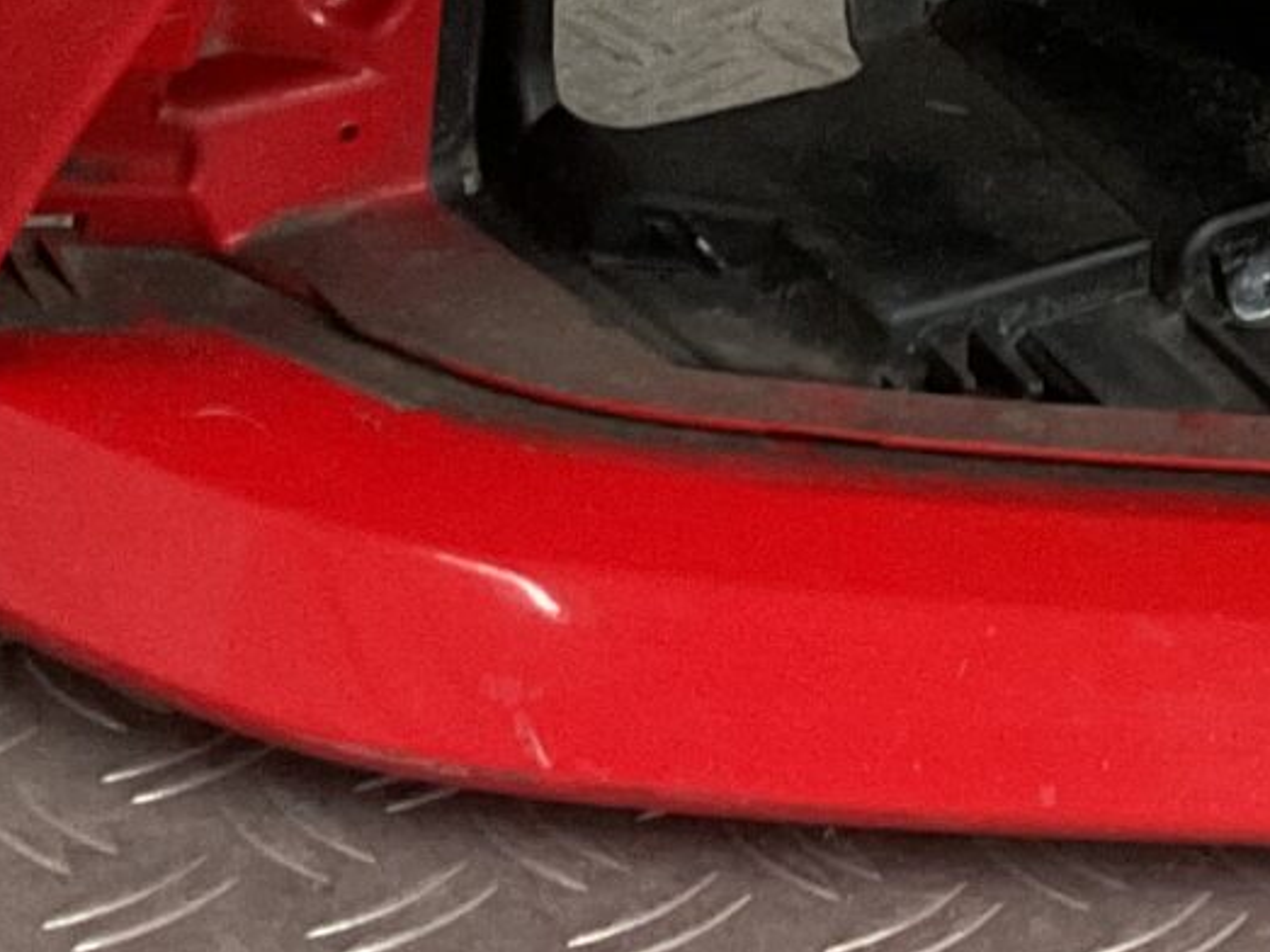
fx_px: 5209
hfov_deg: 13.1
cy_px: -323
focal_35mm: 142
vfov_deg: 10.2
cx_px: 1916
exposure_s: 1/60
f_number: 1.8
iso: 200
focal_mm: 3
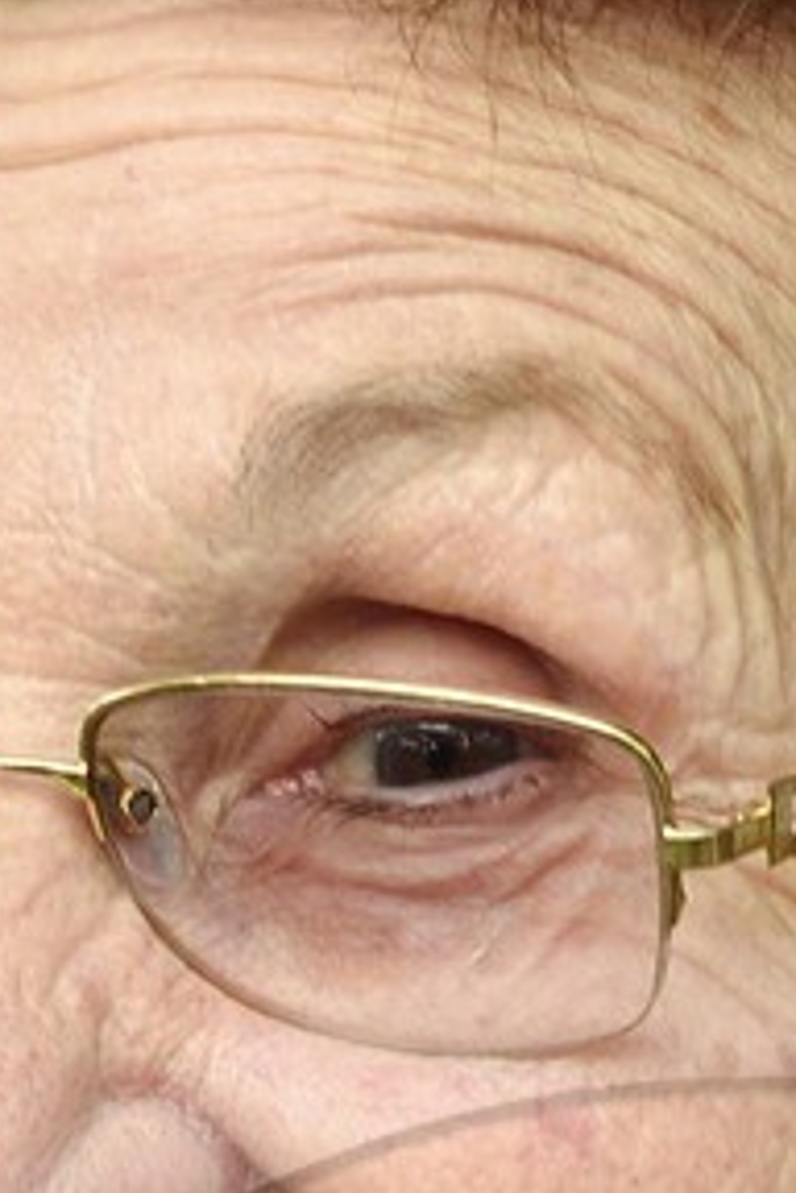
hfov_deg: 4.1
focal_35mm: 333
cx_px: 759
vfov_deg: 6.1
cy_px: 2229
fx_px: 11044
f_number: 7.1
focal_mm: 60
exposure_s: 1/100
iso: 400
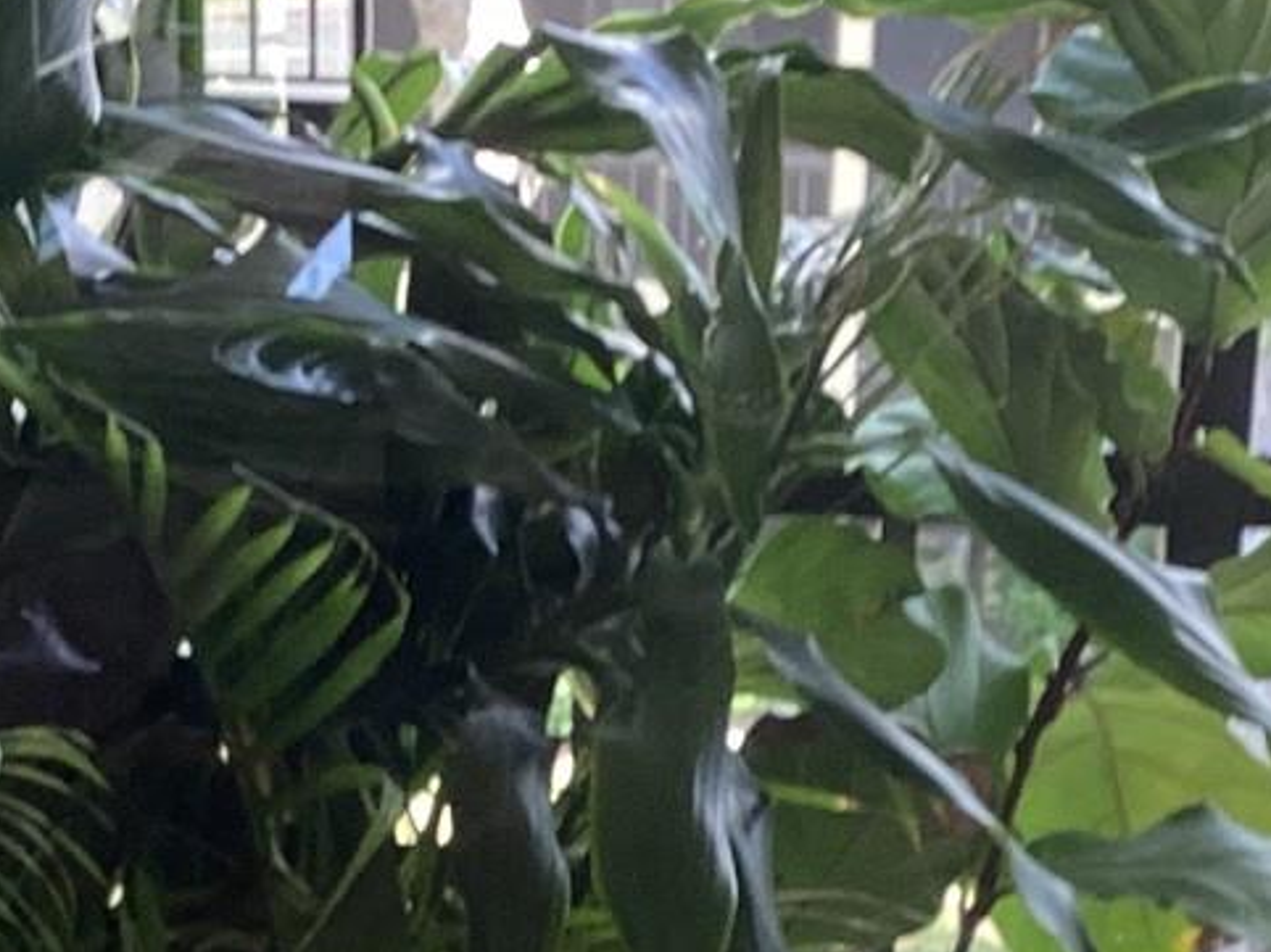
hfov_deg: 19.1
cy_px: 999
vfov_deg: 14.1
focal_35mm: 103
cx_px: 612
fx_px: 3780
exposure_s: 1/60
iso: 50
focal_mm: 3.3
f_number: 2.4
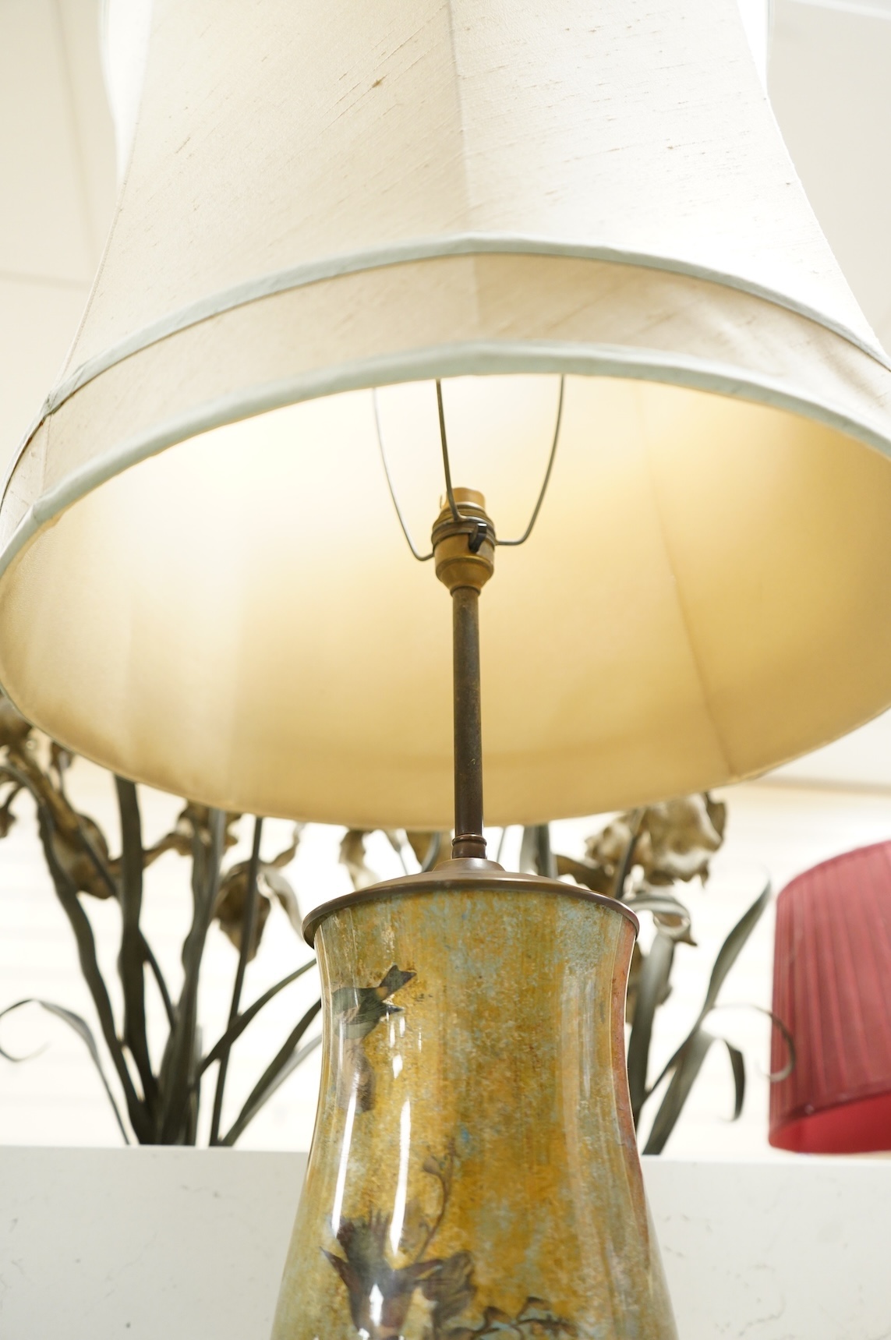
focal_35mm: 28
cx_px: 446
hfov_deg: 46.3
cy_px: 670
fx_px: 1041
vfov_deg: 65.5
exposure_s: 1/100
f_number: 3.5
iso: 2500
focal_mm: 28
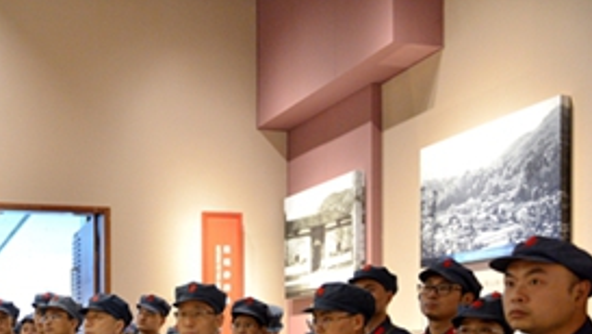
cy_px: 359
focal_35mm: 46
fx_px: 723
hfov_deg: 42.0
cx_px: 93
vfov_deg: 24.4
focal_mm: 24
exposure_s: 1/50
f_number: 2.8
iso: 4000
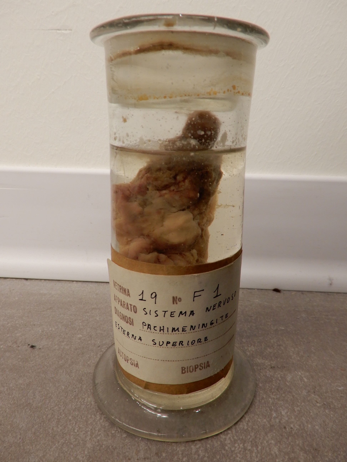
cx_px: 174
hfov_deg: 49.7
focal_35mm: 28
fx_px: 374
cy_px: 231
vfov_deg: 63.4
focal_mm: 5
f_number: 3.5
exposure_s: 1/30
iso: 180
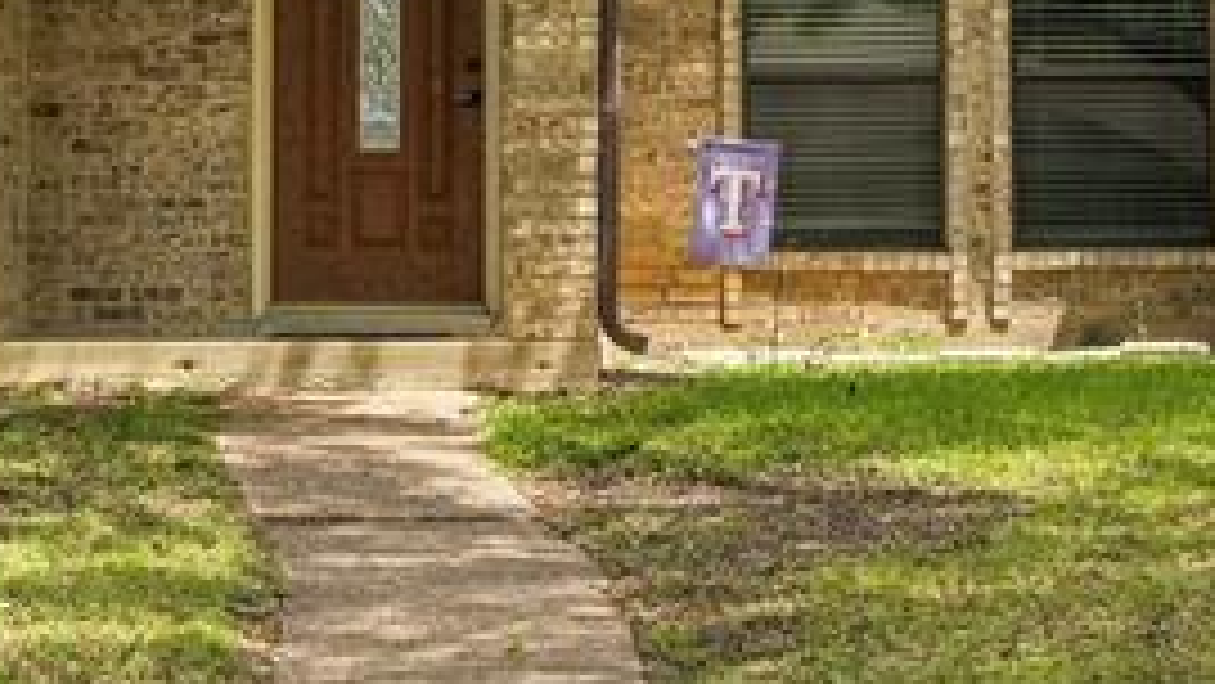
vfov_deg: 8.2
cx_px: 364
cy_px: -180
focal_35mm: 147
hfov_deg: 14.6
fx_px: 4737
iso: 800
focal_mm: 37
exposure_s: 1/1250
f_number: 8
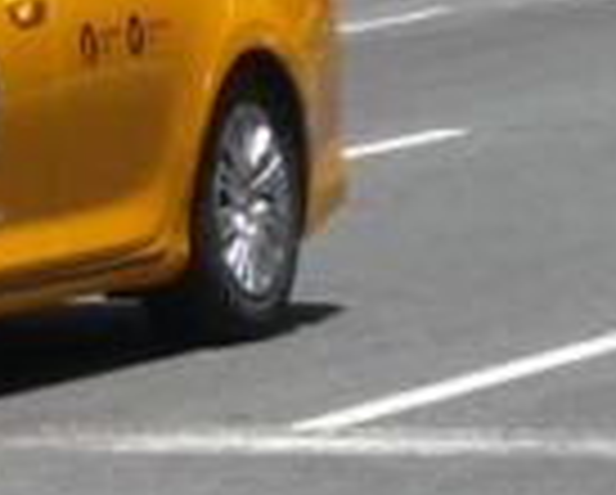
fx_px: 11831
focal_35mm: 648
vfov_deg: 2.4
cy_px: 4
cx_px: -481
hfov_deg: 3.0
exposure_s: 1/500
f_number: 5.1
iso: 125
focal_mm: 16.5
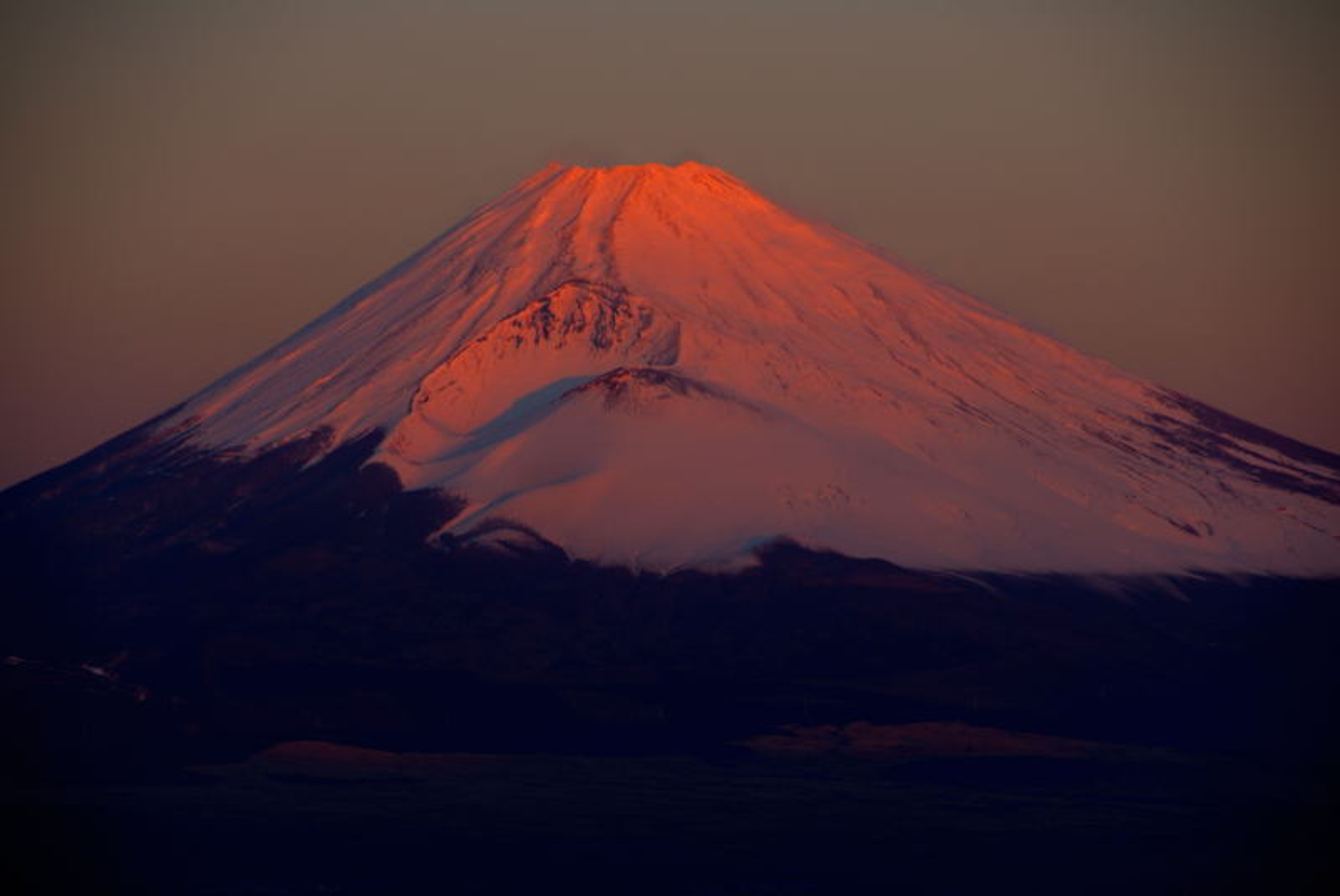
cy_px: 448
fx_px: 8382
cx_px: 670
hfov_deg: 9.1
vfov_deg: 6.1
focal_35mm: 225
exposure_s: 1/60
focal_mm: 150
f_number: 8
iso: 100
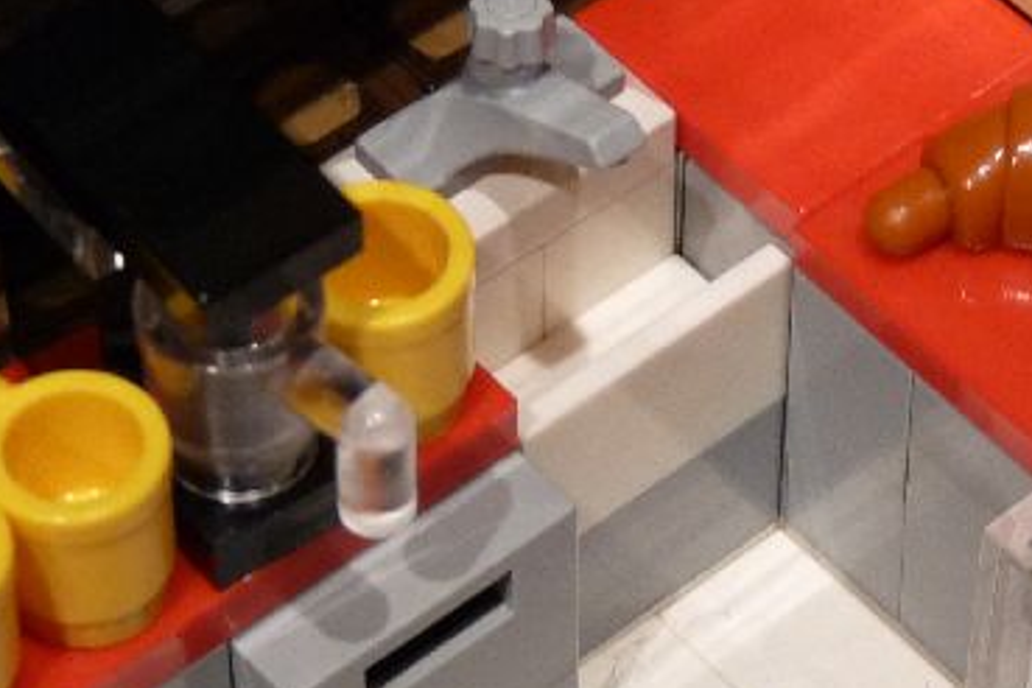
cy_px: 369
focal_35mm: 176
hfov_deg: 11.7
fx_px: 5045
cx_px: 744
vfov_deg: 7.8
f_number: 3.2
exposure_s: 1/30
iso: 200
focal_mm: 10.8
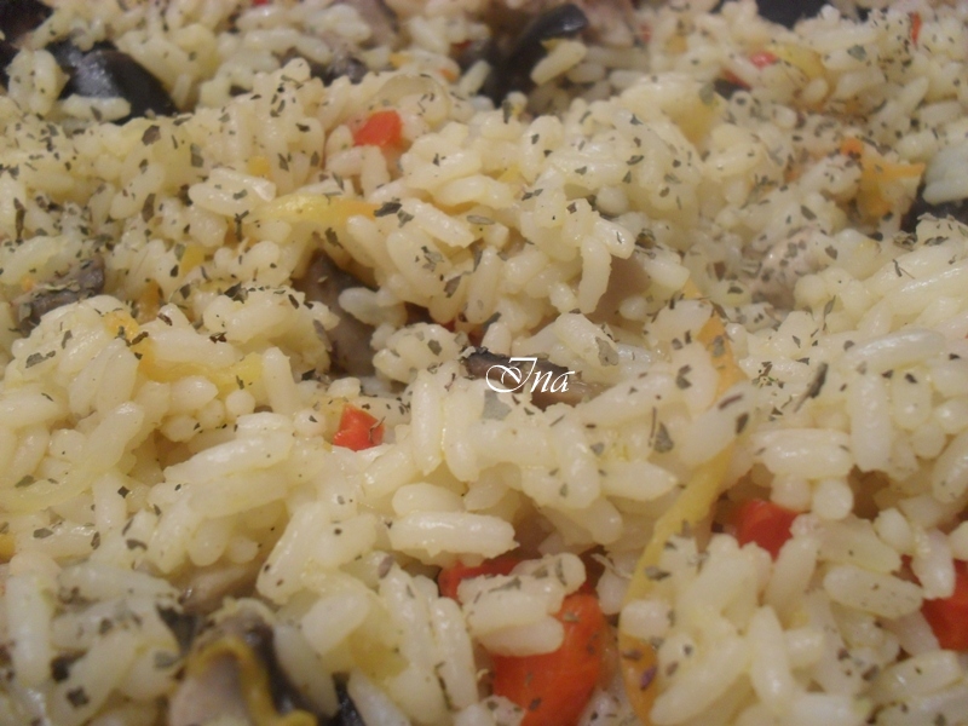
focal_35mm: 35
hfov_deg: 52.6
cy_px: 363
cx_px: 484
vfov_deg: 40.7
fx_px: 979
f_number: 3.2
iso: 200
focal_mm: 6.3
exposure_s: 1/30
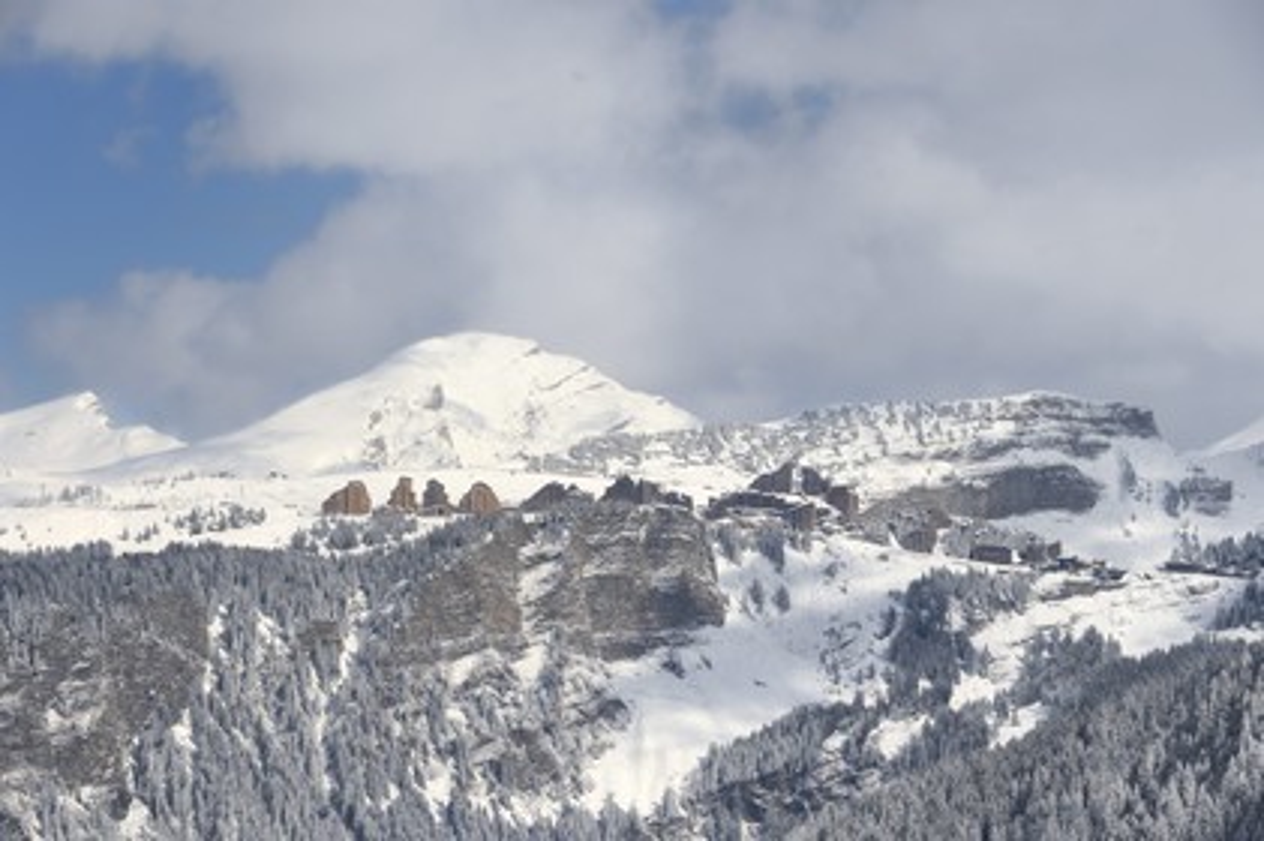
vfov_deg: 8.6
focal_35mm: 160
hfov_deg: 12.8
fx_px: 5613
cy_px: 420
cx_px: 632
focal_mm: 160
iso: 200
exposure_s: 1/800
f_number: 11
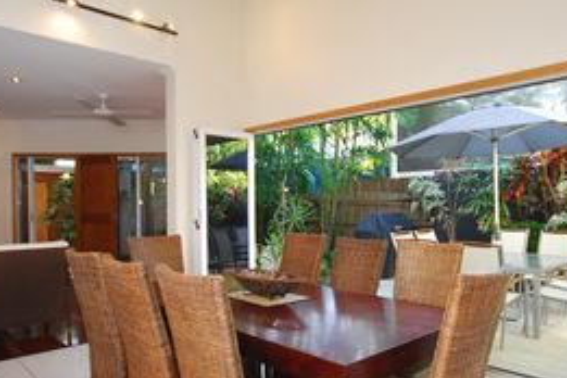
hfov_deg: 67.3
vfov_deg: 47.8
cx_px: 306
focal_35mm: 27
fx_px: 425
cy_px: 214
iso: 500
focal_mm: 10
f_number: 4
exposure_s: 1/60
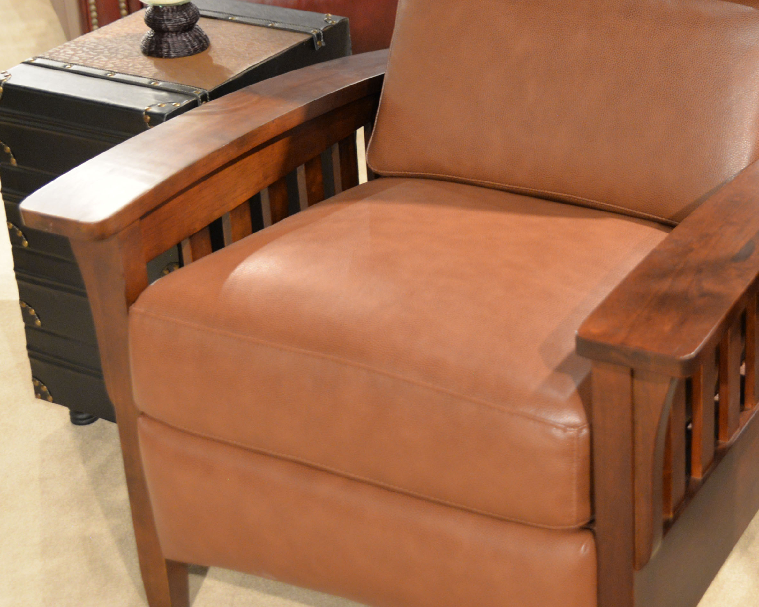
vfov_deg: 20.1
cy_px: 211
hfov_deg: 24.9
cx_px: 522
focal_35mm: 76
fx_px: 1707
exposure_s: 1/40
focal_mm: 32
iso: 1600
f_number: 3.2
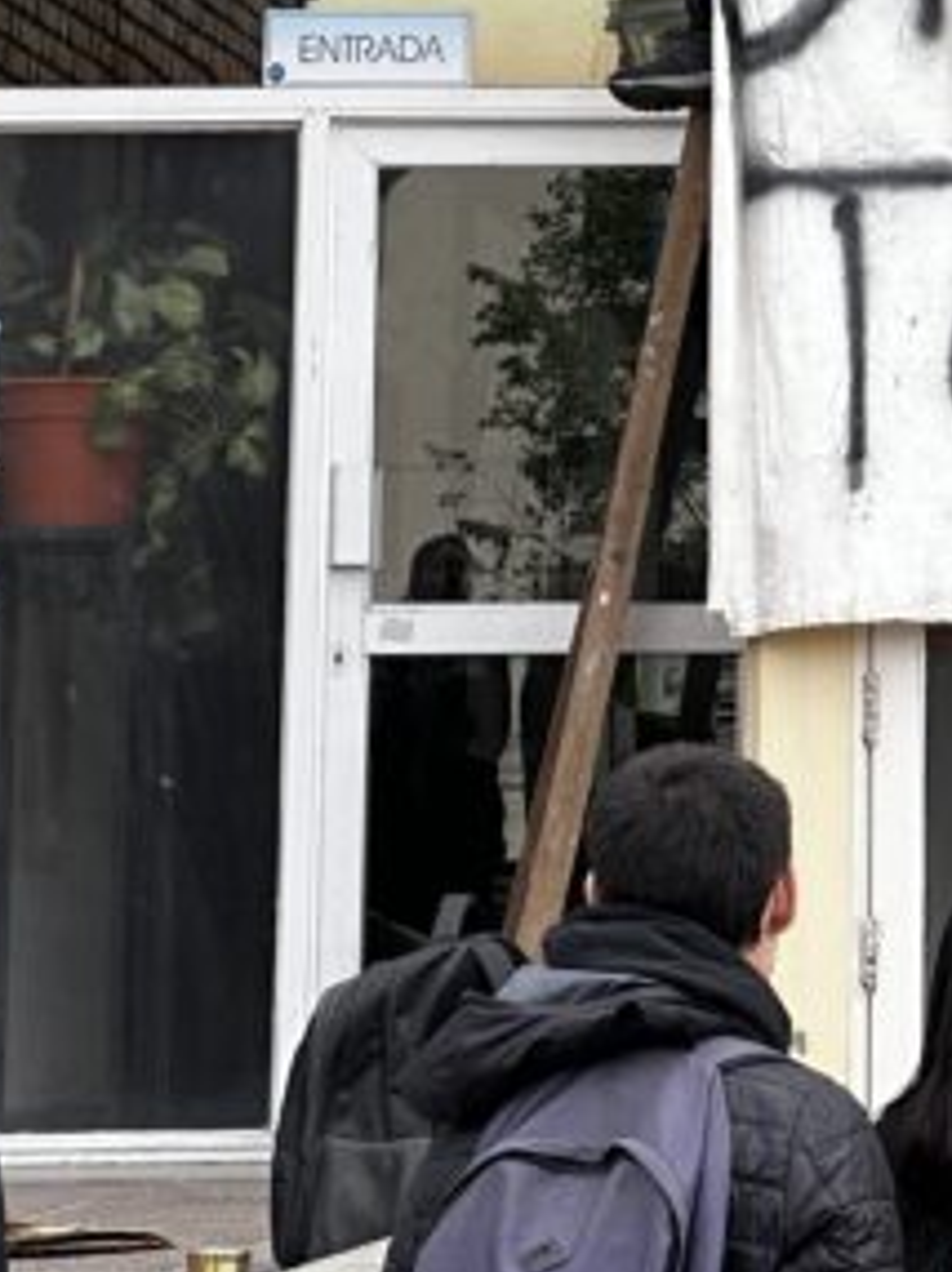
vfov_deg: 9.5
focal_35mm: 207
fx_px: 7602
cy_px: 27
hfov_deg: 7.1
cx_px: 1428
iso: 32
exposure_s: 1/199
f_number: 2.8
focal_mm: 9
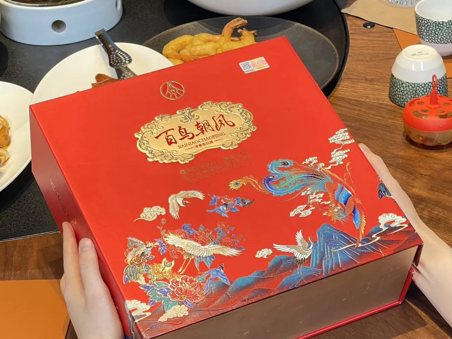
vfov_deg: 17.2
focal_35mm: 86
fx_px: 1123
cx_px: 226
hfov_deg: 22.8
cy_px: 146
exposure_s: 1/54
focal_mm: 7.5
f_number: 2.2
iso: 200
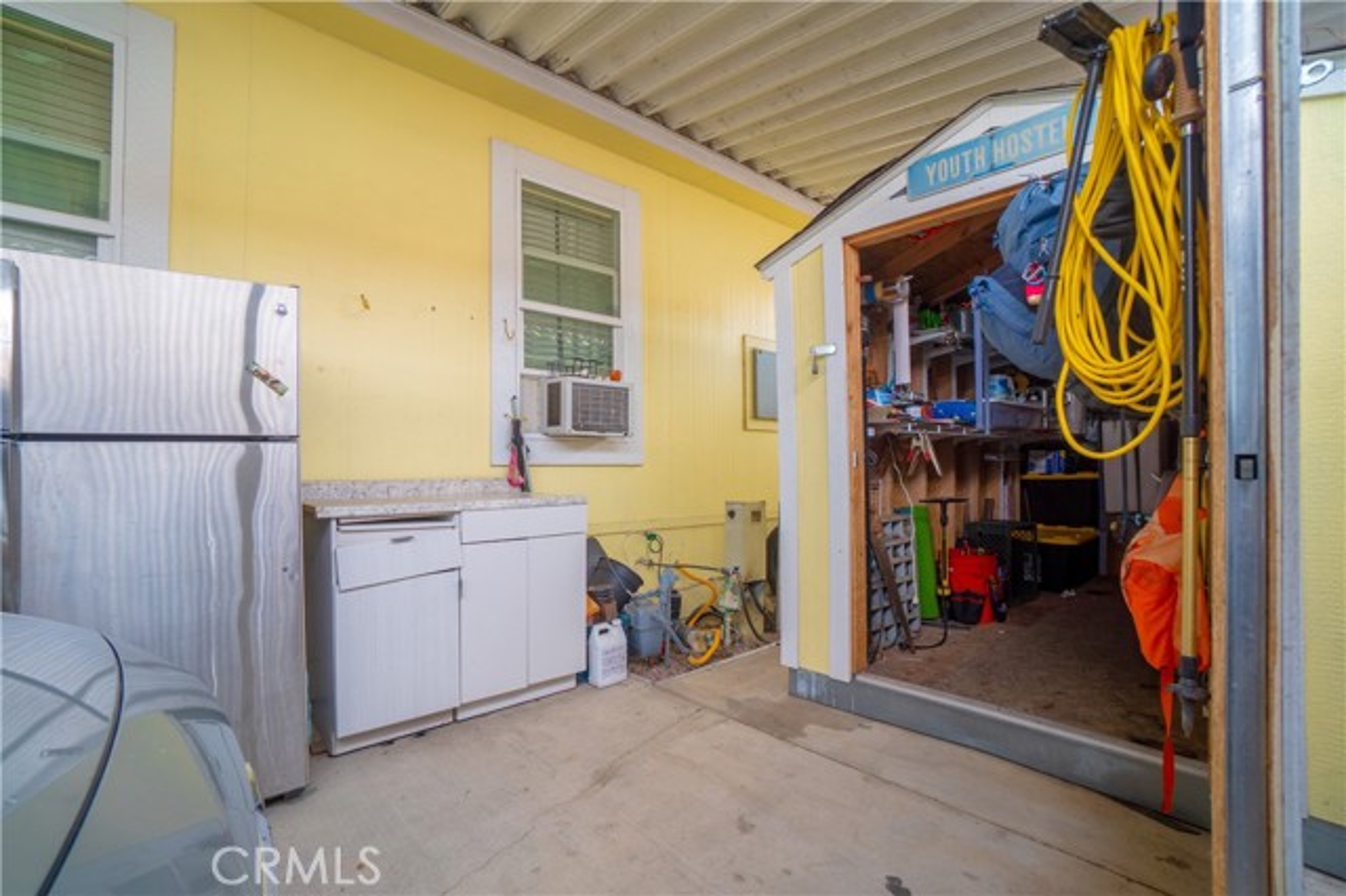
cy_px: 448
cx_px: 673
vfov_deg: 77.3
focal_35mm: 15
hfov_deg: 100.4
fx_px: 561
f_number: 7.1
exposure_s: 1/8
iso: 100
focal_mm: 10
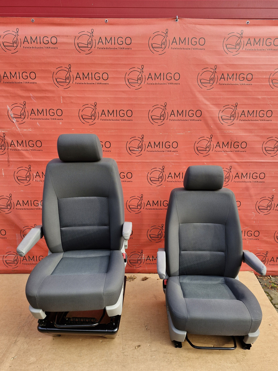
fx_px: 246
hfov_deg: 58.9
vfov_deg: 73.9
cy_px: 186
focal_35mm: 23
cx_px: 139
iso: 50
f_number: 1.8
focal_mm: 5.54
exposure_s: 1/204
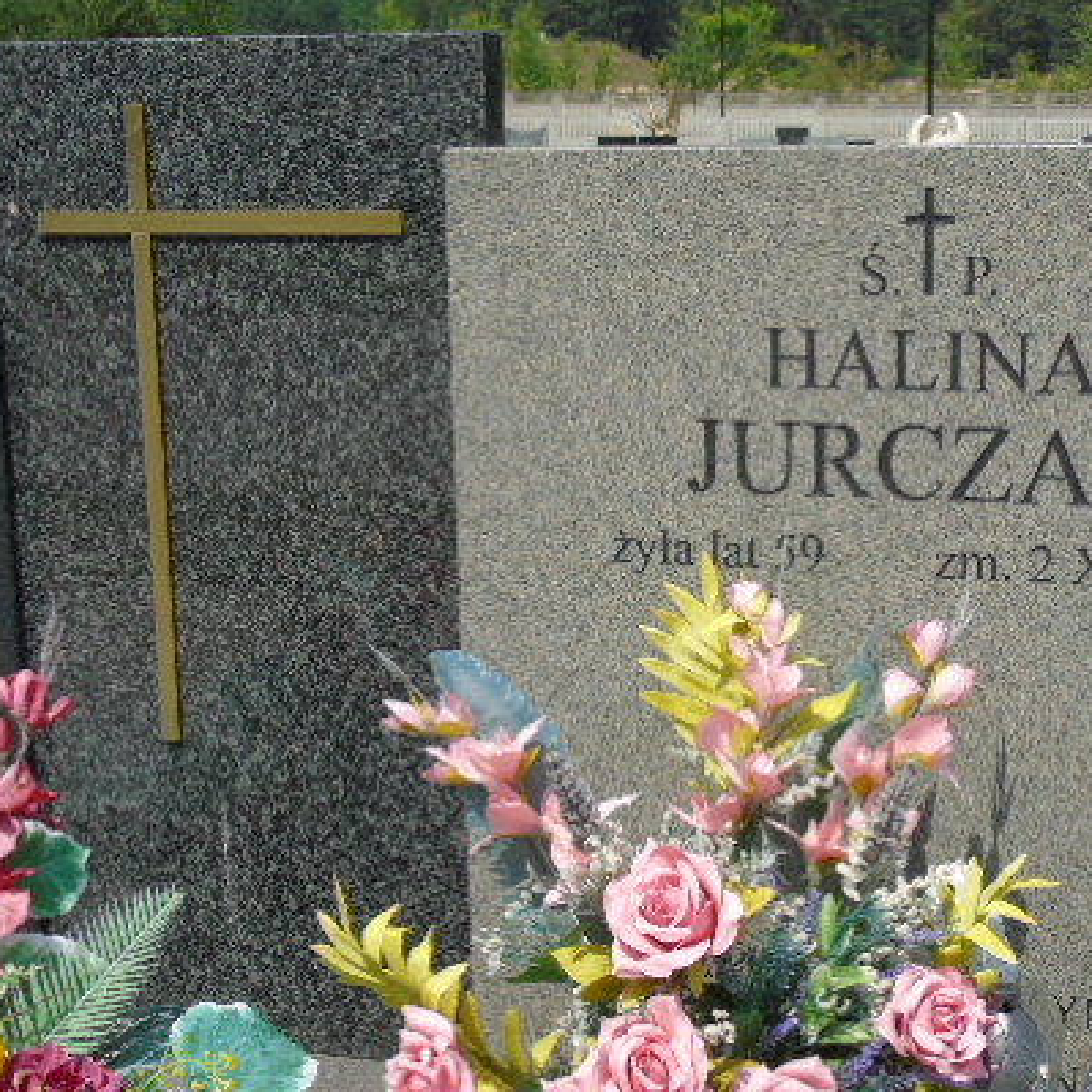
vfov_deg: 26.5
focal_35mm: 65
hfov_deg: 26.4
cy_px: 612
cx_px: 669
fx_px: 2320
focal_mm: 8.2
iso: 80
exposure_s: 1/800
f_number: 4.1
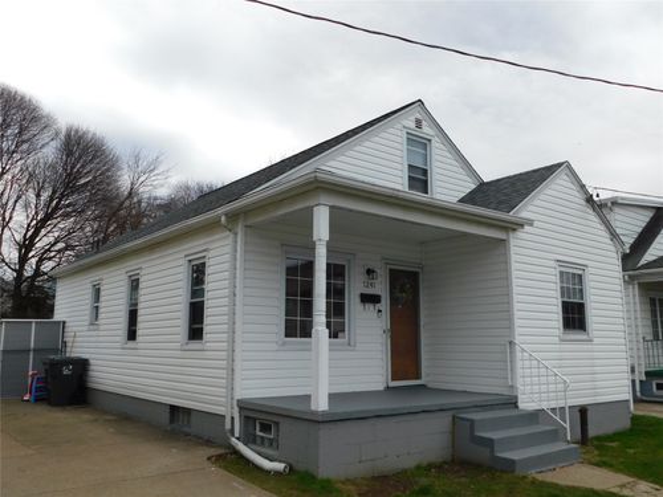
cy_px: 248
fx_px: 575
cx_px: 332
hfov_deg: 60.0
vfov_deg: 46.8
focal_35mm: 30
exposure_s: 1/1250
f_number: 3.2
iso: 125
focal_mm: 5.3
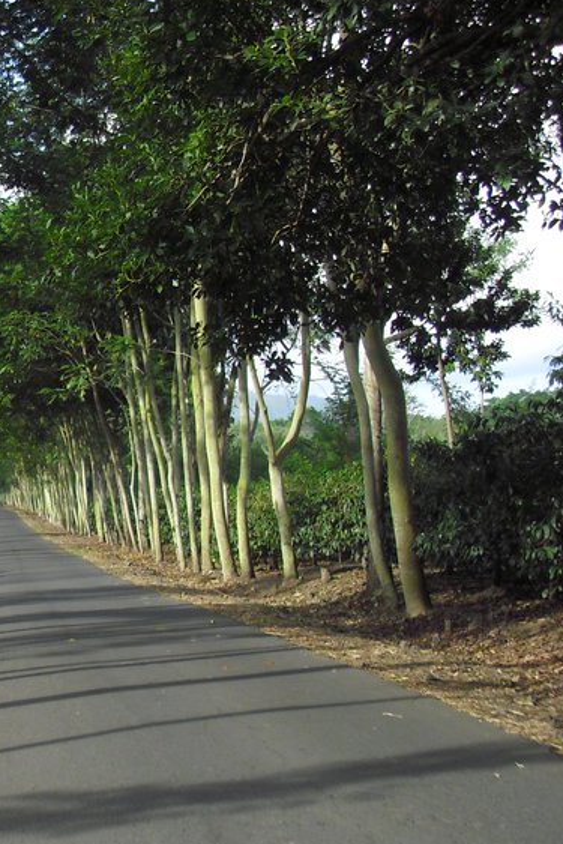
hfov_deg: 17.7
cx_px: -182
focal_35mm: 72
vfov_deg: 27.9
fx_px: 1688
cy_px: 542
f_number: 2.8
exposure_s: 1/320
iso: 100
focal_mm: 6.2
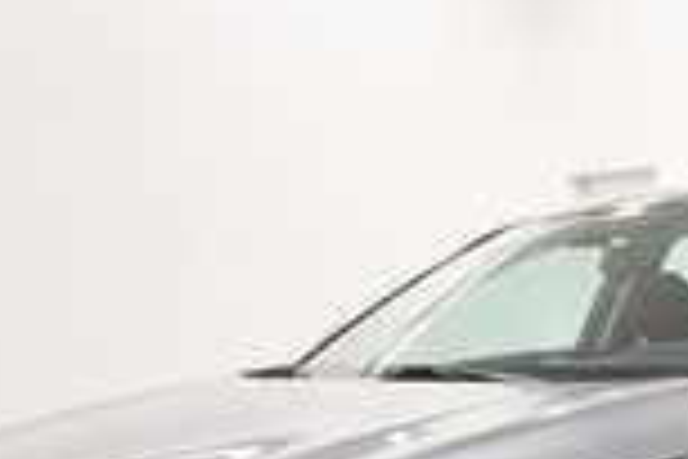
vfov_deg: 17.6
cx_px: 540
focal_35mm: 73
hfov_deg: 27.2
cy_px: 578
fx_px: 1395
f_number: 5.6
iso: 1000
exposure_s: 1/125
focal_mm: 19
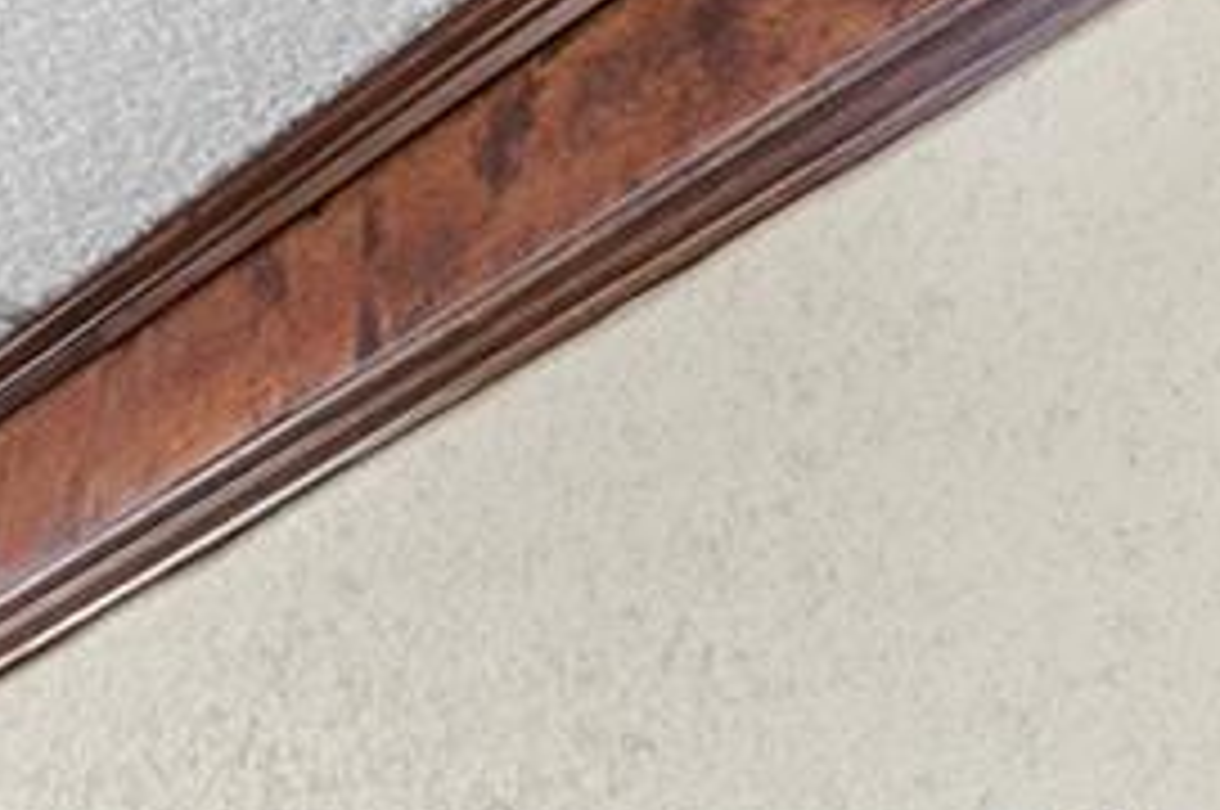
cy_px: 2293
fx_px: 4096
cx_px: 1346
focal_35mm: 121
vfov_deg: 9.3
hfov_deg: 16.4
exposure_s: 1/6
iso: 100
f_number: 8
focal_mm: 16
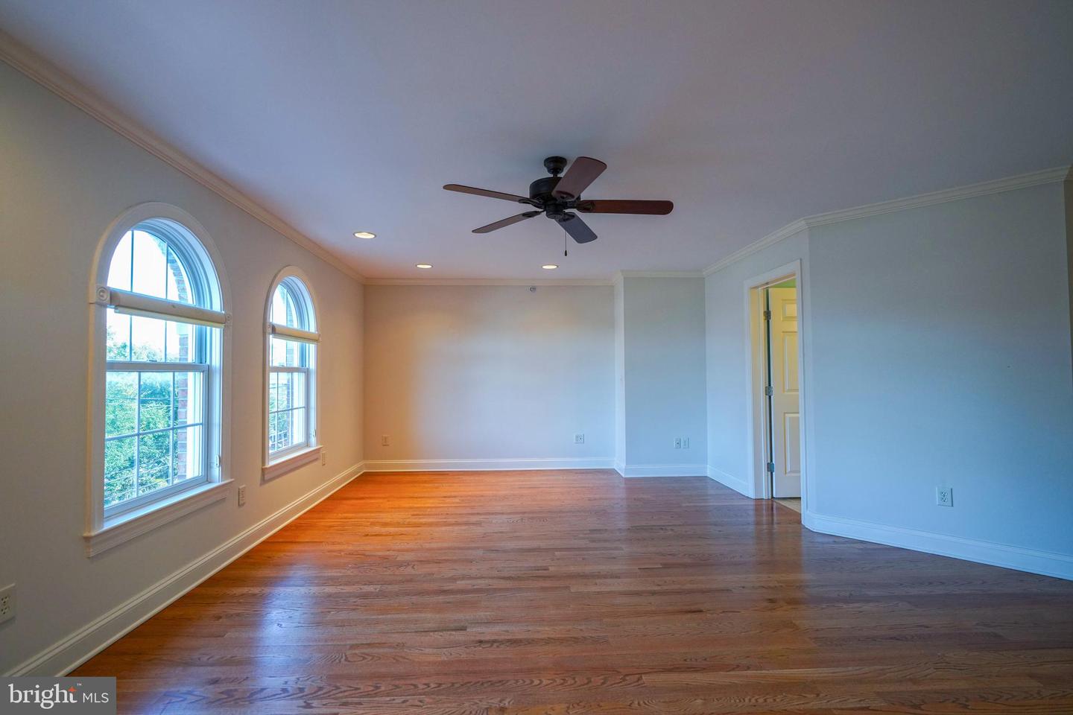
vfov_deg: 73.7
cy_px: 358
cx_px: 536
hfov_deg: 96.7
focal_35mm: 16
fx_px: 477
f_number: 4
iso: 1000
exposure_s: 1/160
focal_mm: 16
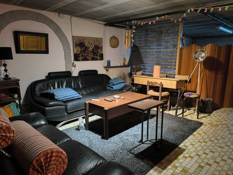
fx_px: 162
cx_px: 121
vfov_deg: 56.8
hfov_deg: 71.6
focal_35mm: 24
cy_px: 91
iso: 4000
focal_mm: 6.14
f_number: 1.65
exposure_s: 1/14.3
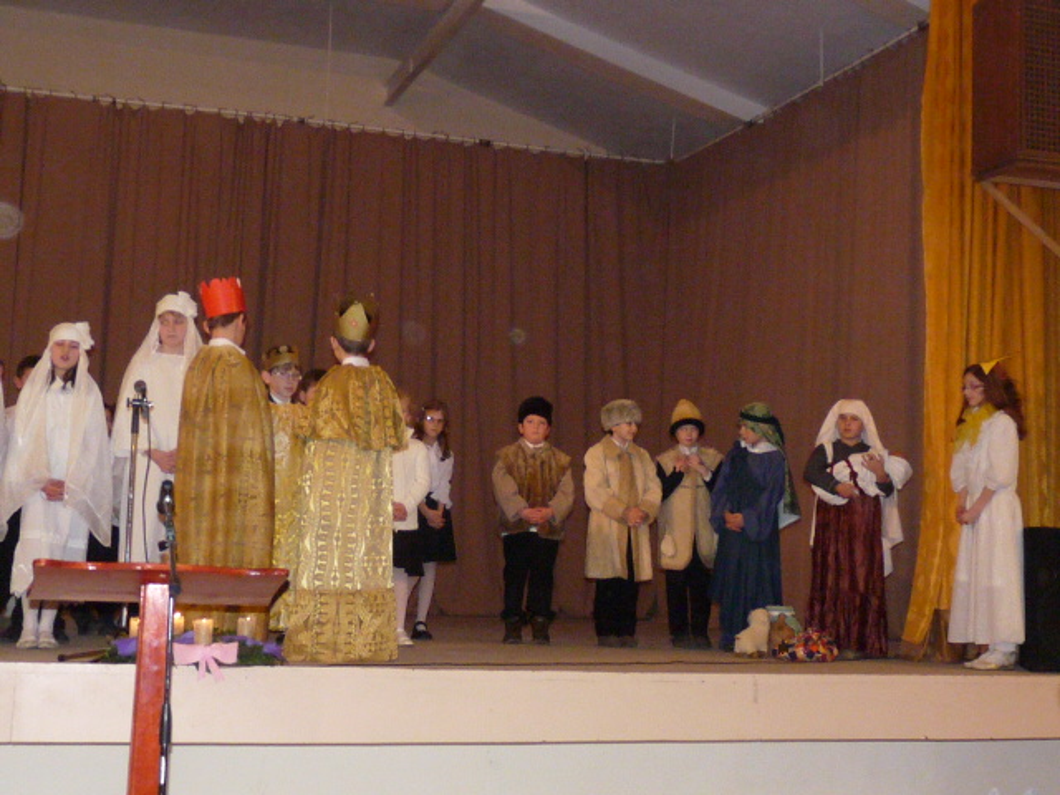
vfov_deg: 29.7
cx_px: 530
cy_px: 398
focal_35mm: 49
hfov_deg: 38.9
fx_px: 1500
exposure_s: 1/40
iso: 400
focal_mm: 4.8
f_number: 2.8
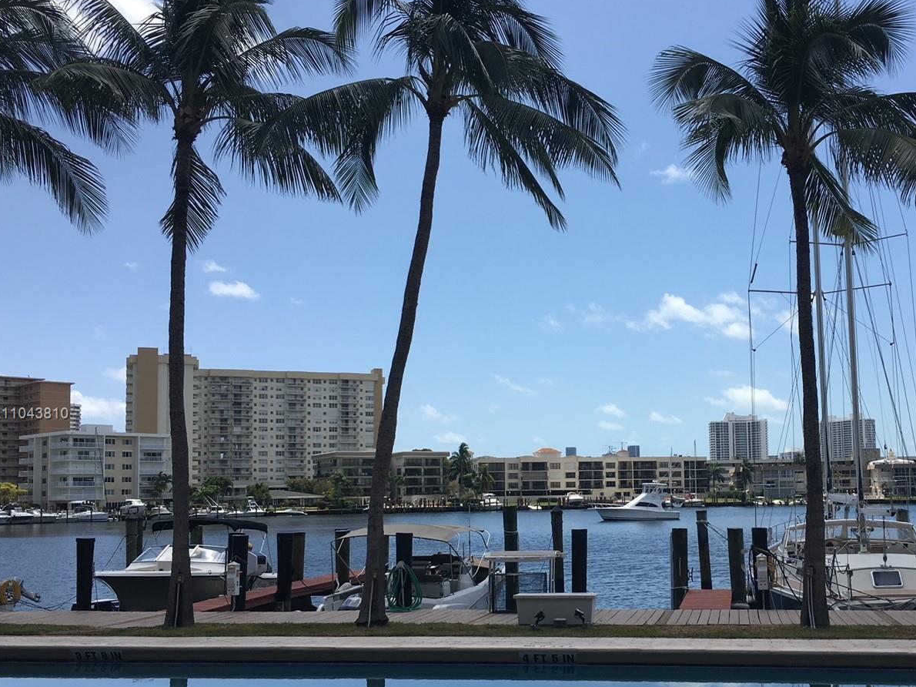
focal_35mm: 39
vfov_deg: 36.7
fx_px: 1032
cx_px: 563
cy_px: 414
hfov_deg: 47.5
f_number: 2.2
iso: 25
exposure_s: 1/2024
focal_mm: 4.15
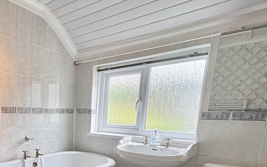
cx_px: 40
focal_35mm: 28
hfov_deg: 59.2
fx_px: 204
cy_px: 150
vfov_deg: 41.1
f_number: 2.2
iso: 40
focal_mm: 2.22
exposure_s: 1/102
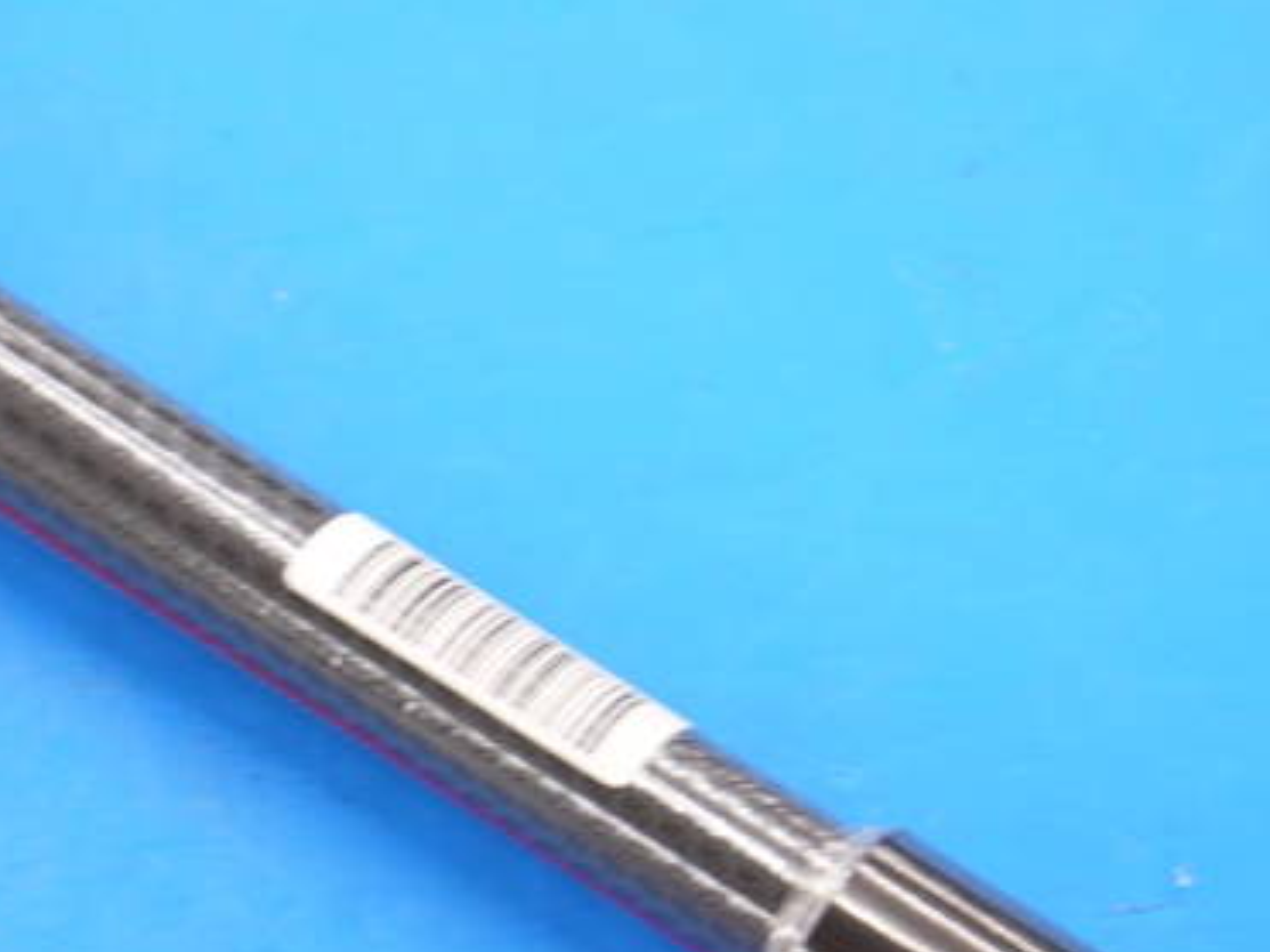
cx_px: 452
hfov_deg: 13.6
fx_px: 5318
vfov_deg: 10.2
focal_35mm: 145
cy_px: 616
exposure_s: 1/80
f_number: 5.6
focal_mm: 42
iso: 640
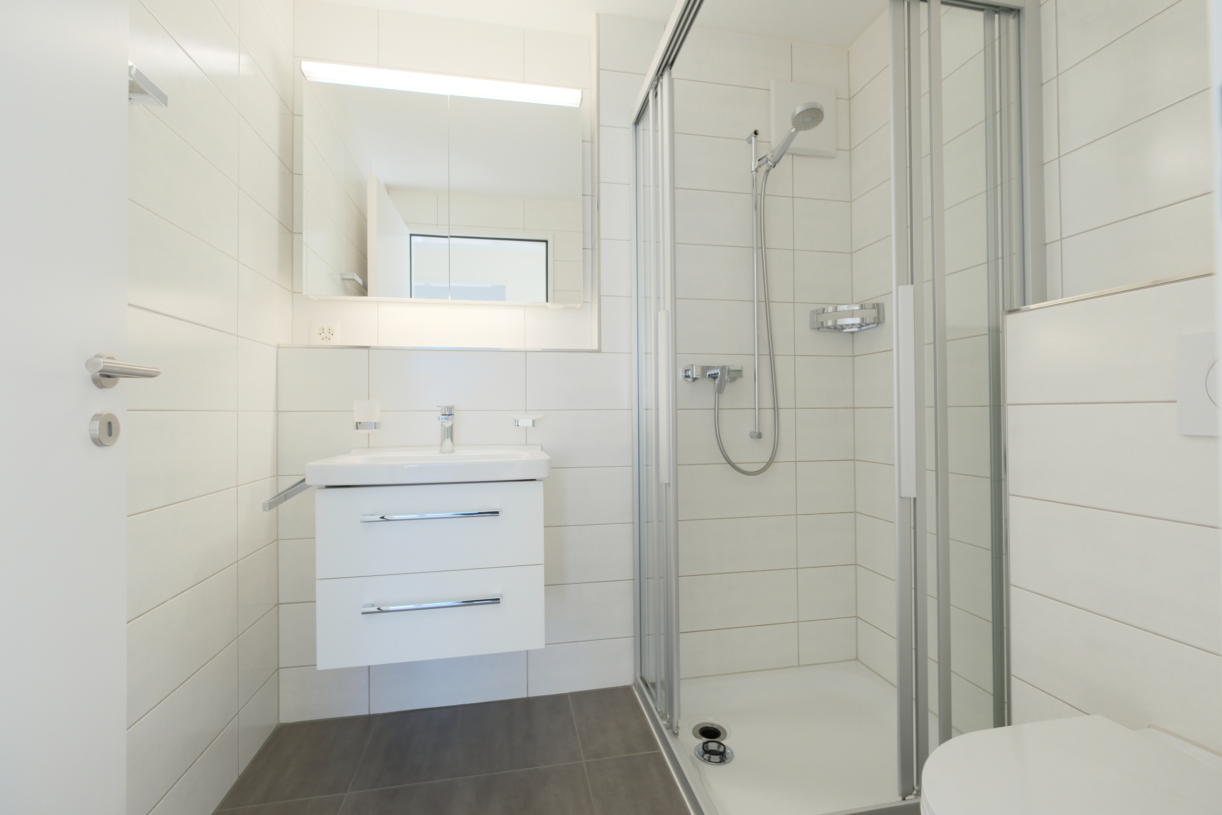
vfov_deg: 77.3
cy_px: 408
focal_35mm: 15
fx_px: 509
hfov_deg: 100.4
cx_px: 611
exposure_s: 1/17
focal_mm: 10
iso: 125
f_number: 4
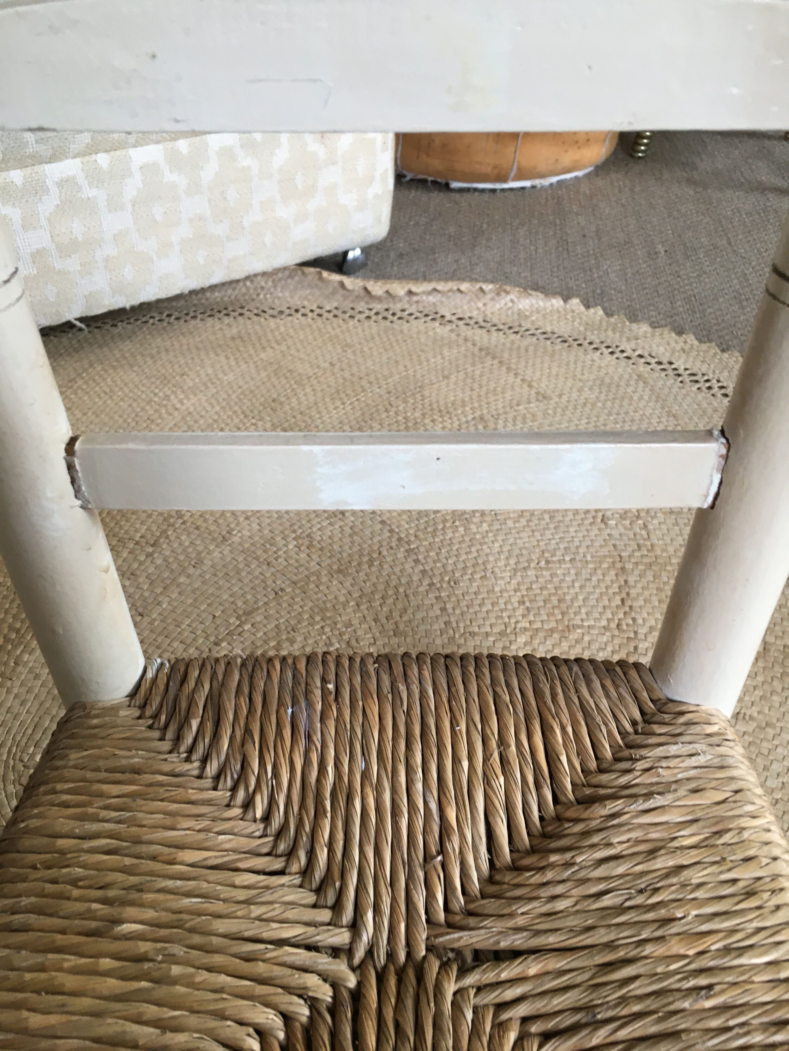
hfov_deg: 48.2
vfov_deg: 61.7
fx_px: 881
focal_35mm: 29
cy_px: 526
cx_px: 394
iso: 100
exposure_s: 1/33
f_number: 2.2
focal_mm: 4.15
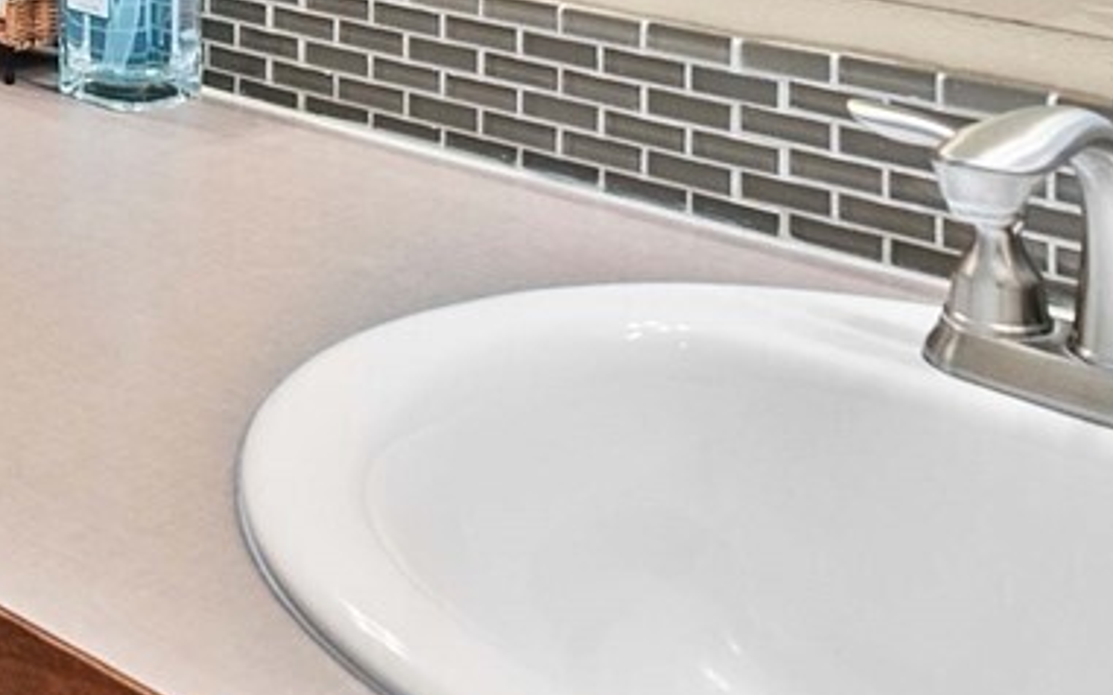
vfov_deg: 16.7
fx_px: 2062
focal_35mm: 68
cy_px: -458
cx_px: -318
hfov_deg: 26.0
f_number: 7.1
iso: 1000
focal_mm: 15
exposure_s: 1/3
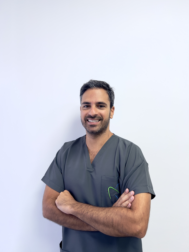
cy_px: 126
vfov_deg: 67.3
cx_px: 94
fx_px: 189
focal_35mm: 26
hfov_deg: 53.1
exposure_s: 1/75
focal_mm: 5.7
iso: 32
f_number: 1.5
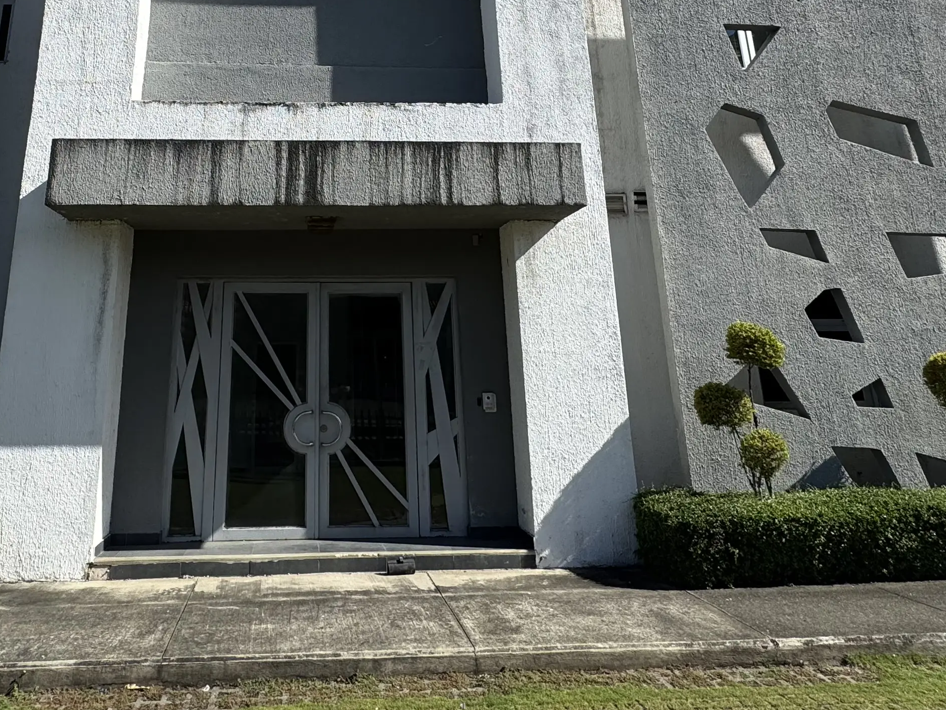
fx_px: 820
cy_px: 85
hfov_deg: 59.2
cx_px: 353
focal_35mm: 30
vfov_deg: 43.2
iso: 50
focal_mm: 2.22
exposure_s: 1/2028
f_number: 2.2
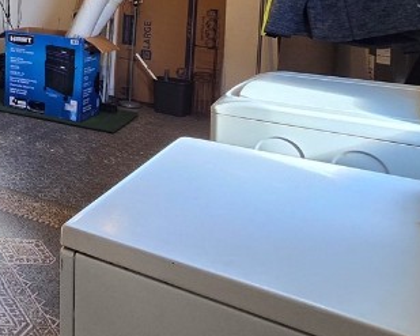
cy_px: -3
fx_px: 522
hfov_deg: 31.4
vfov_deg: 32.7
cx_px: -151
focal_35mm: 42
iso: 80
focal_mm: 2.2
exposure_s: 1/60
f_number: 2.2
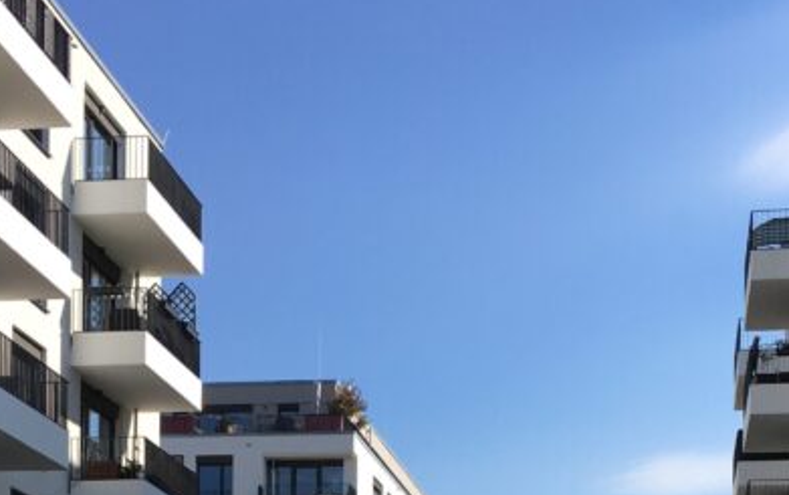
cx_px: 458
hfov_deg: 45.1
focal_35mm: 44
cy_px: 315
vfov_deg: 29.1
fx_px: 947
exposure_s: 1/1261
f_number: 2.2
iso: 25
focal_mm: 4.15
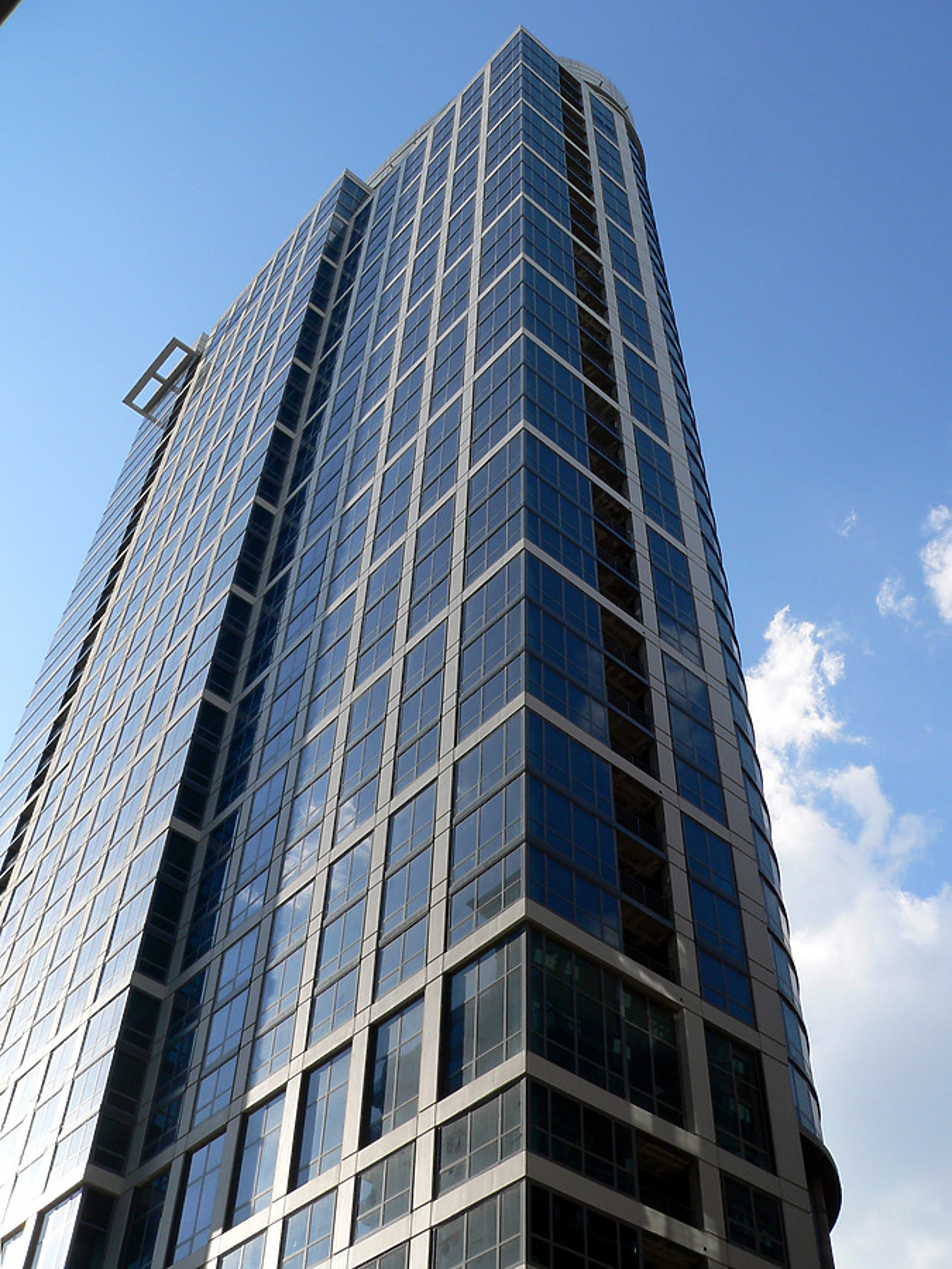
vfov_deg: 51.4
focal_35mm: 36
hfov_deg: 39.7
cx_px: 476
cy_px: 634
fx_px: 1320
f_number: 4.6
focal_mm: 6
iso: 80
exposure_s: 1/500
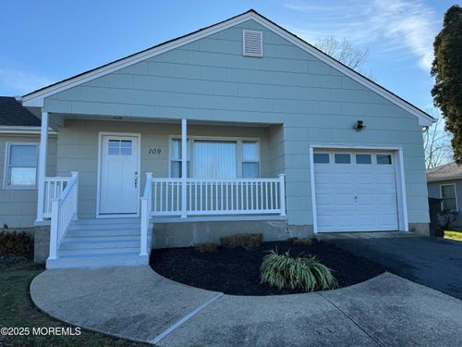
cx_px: 231
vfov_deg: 56.8
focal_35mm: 24
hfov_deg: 71.6
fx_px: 320
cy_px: 174
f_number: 1.78
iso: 80
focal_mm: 6.76
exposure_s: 1/1524
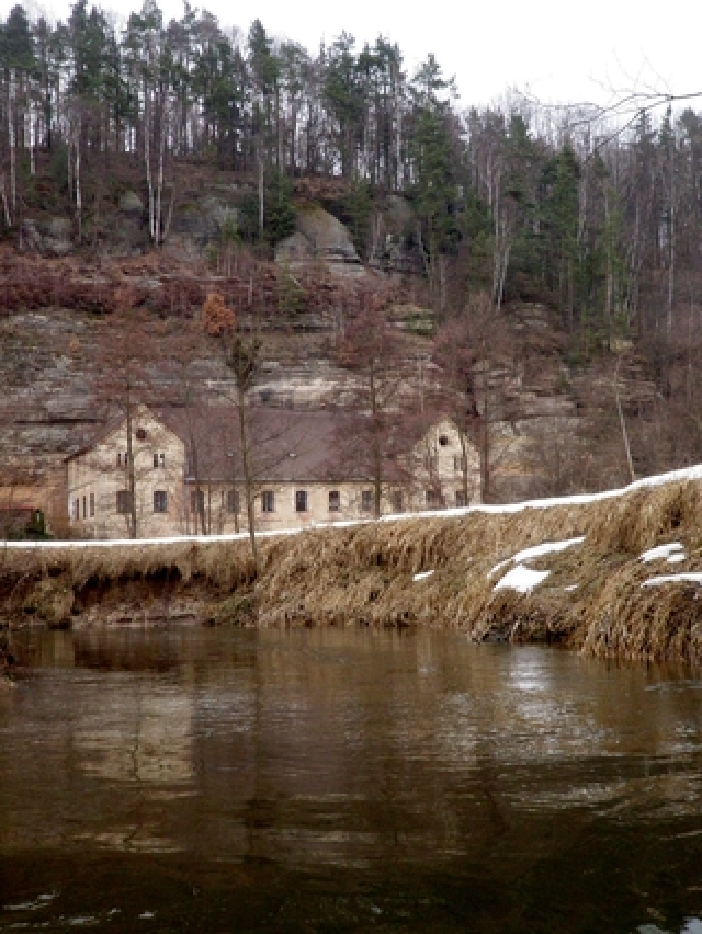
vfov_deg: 44.8
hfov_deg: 34.4
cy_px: 467
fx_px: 1135
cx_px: 351
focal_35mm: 42
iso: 400
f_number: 6.3
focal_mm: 7.57
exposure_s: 1/200
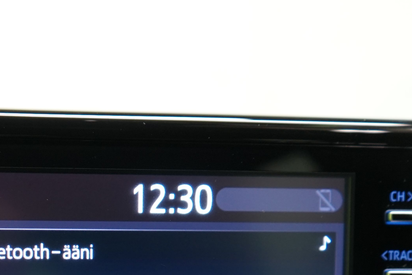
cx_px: 34
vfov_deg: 16.2
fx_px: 915
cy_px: 348
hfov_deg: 24.6
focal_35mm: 80
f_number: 3.5
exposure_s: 1/30
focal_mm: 28
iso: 640
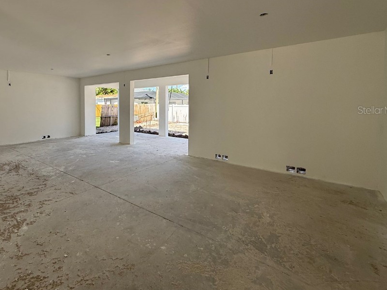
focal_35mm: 18
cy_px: 110
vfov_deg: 70.5
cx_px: 155
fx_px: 201
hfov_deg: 86.6
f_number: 2.2
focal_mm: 2.22
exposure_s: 1/458
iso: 64
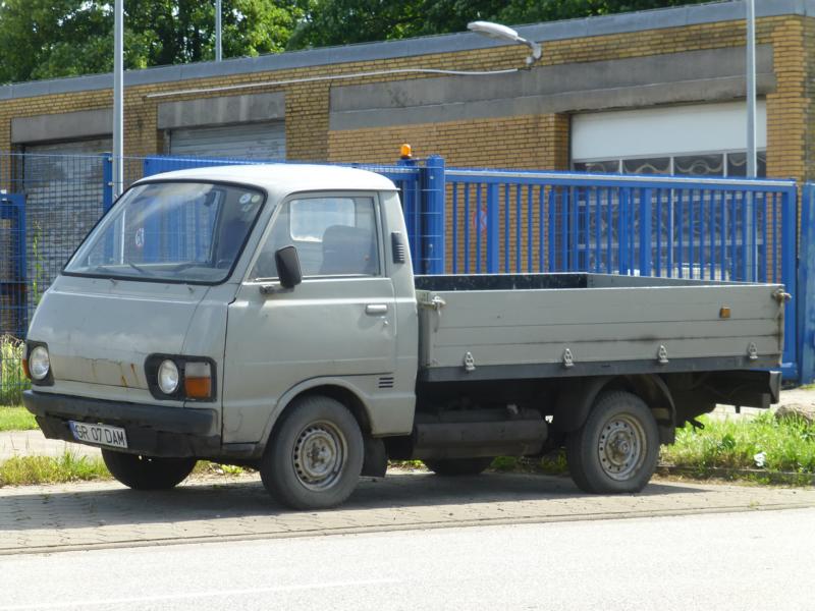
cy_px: 306
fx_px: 3226
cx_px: 408
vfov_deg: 10.8
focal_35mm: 137
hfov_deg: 14.4
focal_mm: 24.4
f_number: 5.4
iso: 100
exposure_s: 1/200
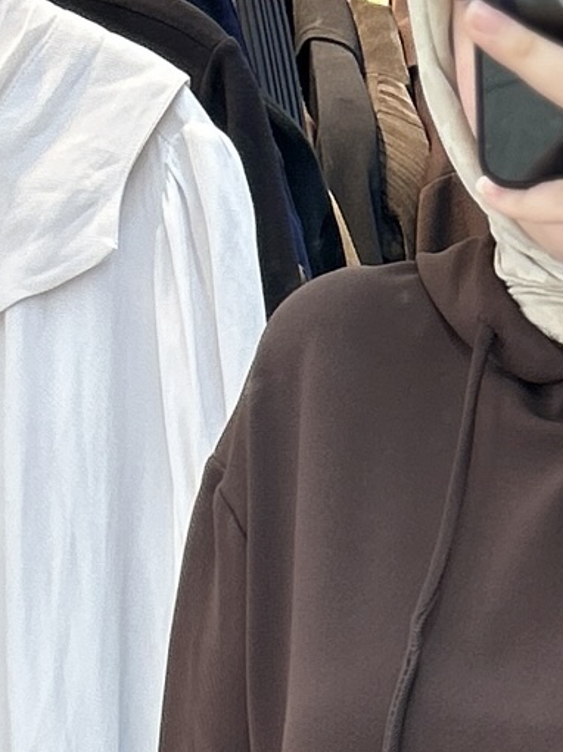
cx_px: 834
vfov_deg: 11.6
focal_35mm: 153
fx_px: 3321
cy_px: 1522
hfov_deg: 9.4
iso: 40
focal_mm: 5.7
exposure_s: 1/100
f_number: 1.5
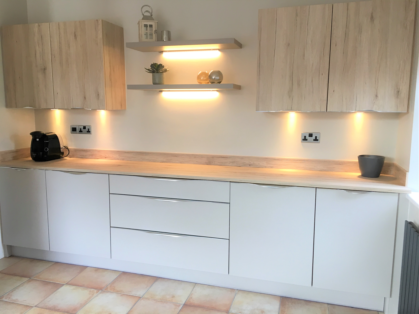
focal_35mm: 29
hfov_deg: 61.7
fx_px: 351
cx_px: 210
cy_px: 157
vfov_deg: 48.2
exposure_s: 1/33
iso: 32
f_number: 2.2
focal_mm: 4.15
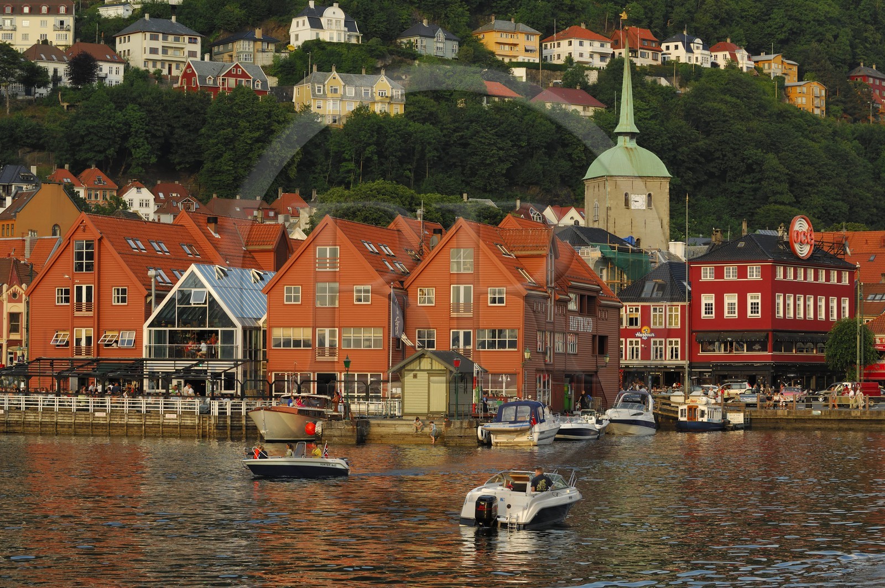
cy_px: 294
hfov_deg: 19.5
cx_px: 442
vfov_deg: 13.0
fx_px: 2578
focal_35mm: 105
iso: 100
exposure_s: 1/200
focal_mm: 70
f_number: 5
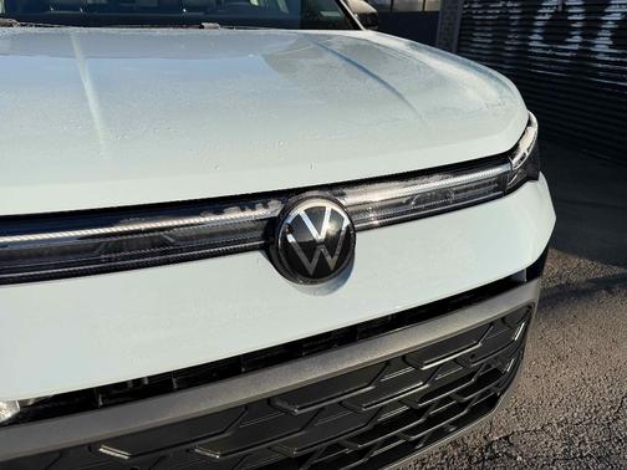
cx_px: 314
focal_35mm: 24
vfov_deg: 56.8
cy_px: 235
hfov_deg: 71.6
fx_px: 435
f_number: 1.78
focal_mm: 6.76
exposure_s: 1/3021
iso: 80
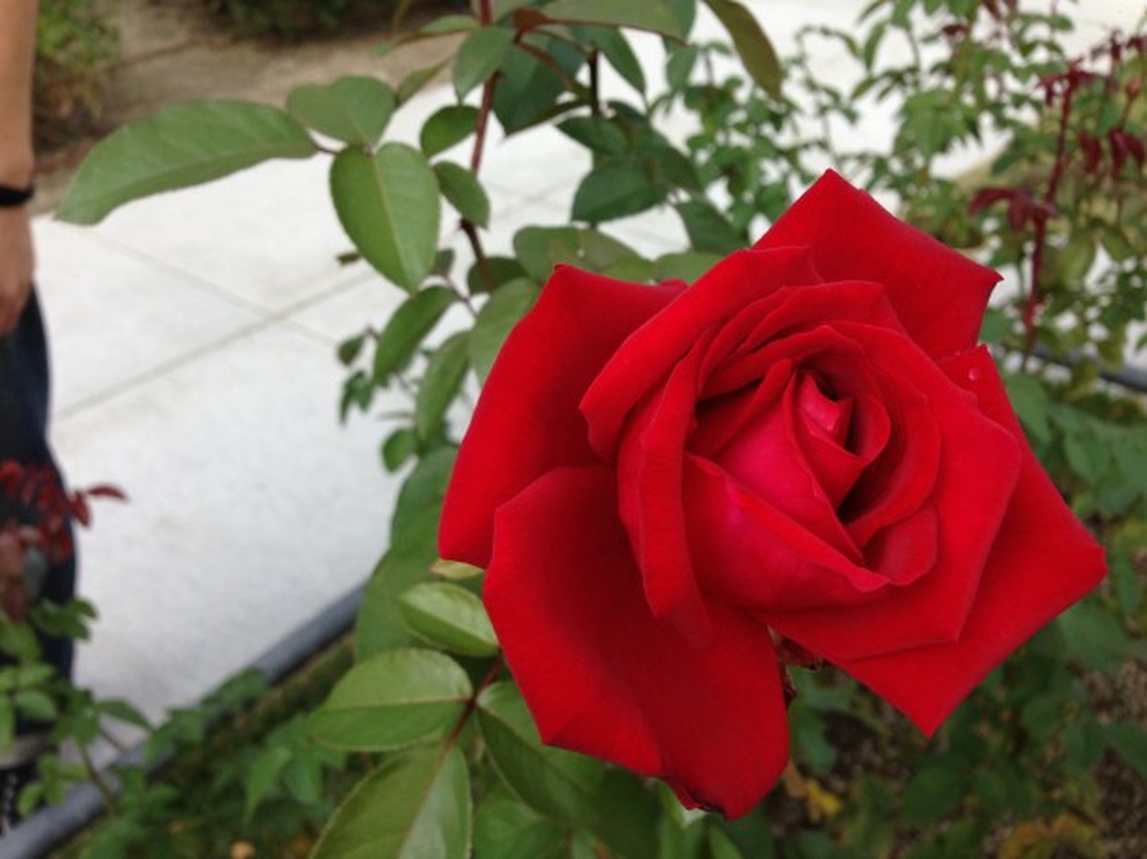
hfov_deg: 55.4
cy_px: 430
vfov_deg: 42.9
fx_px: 1093
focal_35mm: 33
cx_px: 574
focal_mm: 4.13
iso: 50
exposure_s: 1/423
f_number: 2.4
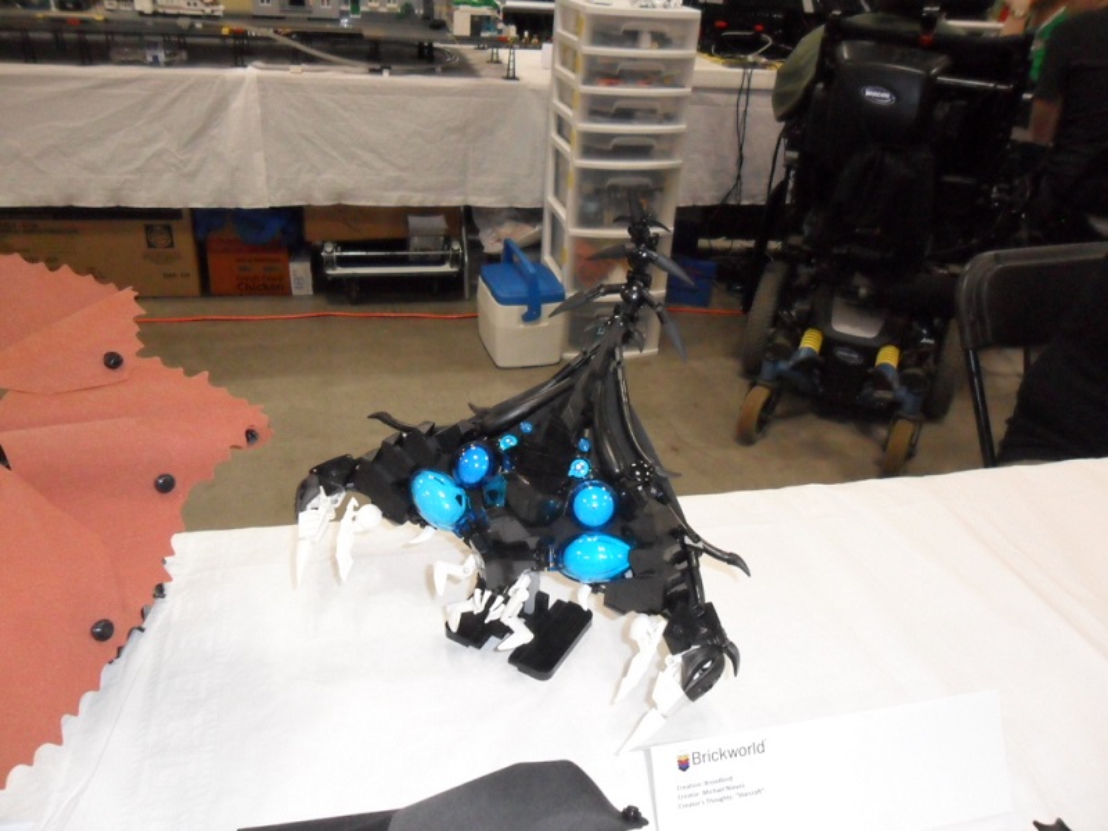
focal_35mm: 27
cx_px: 554
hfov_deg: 65.3
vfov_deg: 51.4
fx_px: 864
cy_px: 416
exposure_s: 1/45
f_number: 3.5
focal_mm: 4.9
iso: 400
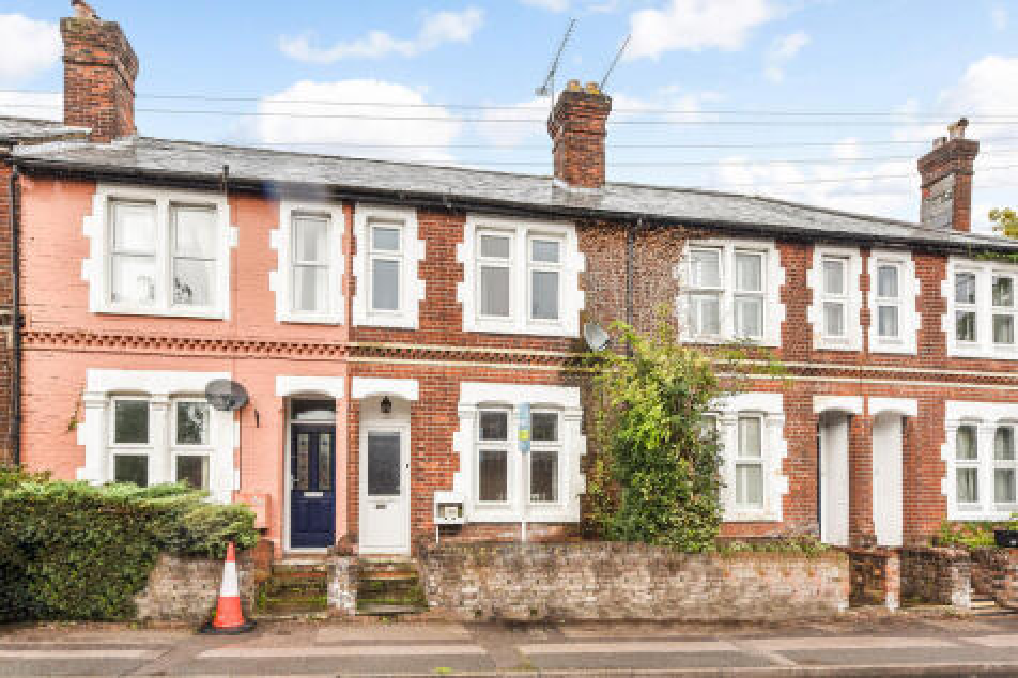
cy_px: 339
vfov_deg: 64.5
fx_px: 537
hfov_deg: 86.9
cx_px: 509
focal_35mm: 19
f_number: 8
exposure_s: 1/400
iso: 400
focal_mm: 19
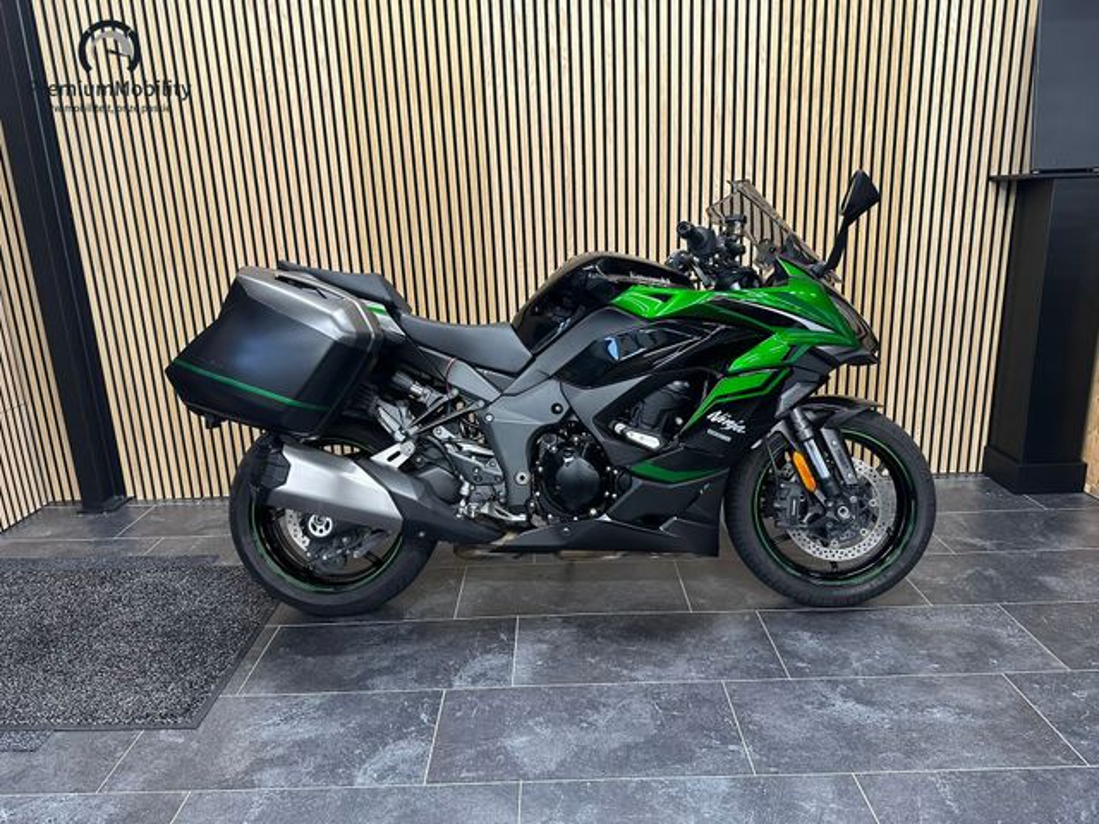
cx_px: 550
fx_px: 762
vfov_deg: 56.8
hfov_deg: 71.6
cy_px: 412
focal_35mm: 24
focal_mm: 6.86
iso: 200
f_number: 1.78
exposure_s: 1/50
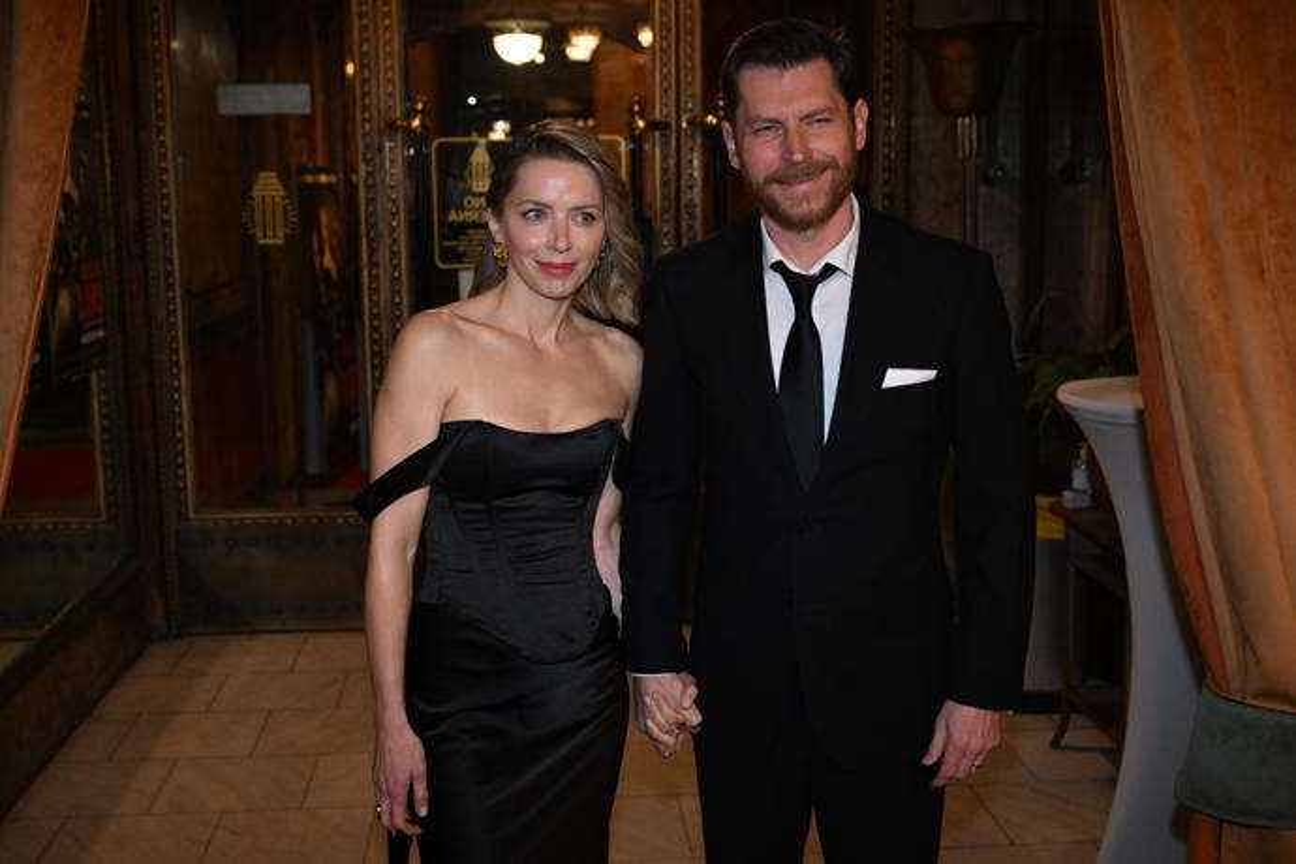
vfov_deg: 31.2
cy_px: 432
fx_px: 1548
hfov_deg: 45.4
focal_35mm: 43
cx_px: 648
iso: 4000
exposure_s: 1/200
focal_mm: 43
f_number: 5
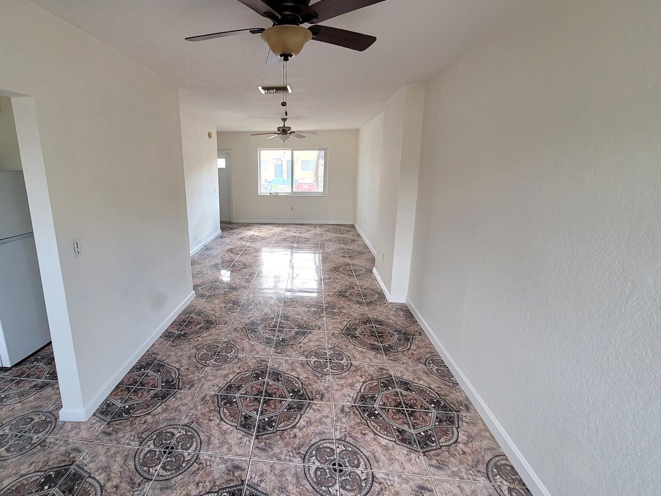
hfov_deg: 93.5
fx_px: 306
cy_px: 240
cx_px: 270
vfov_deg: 78.1
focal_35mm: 16
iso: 160
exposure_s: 1/60
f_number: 2.2
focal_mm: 1.74
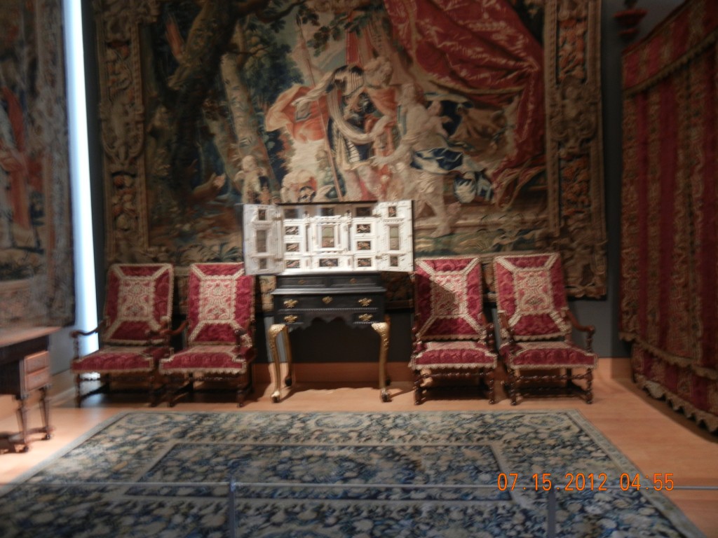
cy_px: 269
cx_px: 359
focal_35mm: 30
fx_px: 622
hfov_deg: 60.0
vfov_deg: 46.8
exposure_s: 1/1.7
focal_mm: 5.4
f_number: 3.5
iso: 200
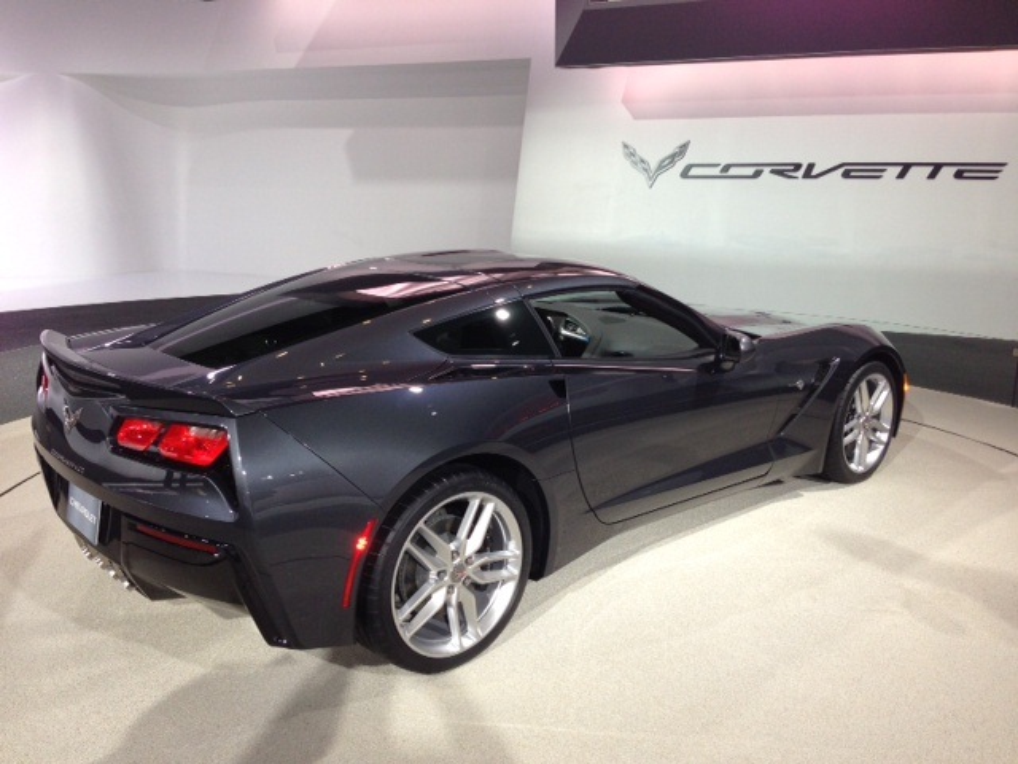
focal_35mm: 33
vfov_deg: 42.9
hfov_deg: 55.4
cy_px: 382
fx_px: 970
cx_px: 509
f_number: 2.4
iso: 64
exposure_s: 1/60
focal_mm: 4.13
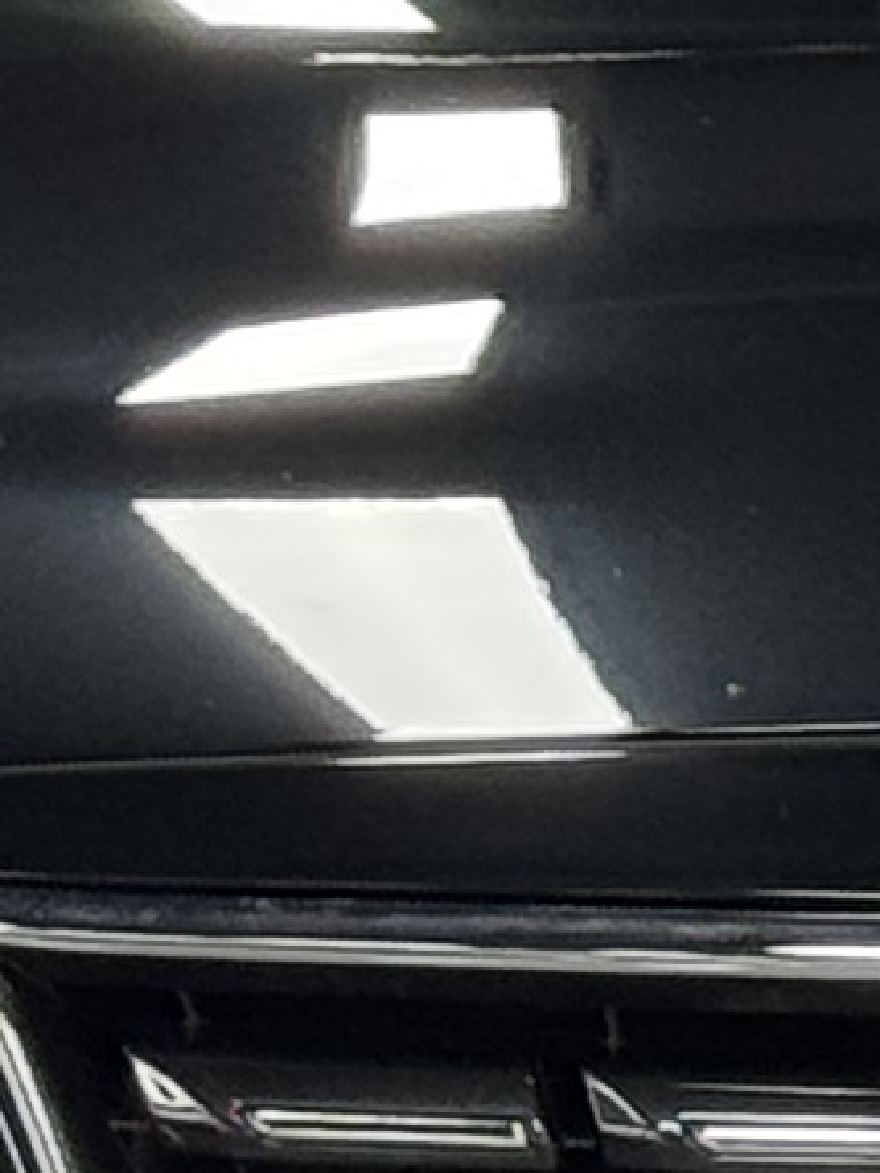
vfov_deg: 4.5
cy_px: -45
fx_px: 14779
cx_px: 1284
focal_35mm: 436
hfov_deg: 3.4
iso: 125
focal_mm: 6.76
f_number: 1.78
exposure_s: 1/50
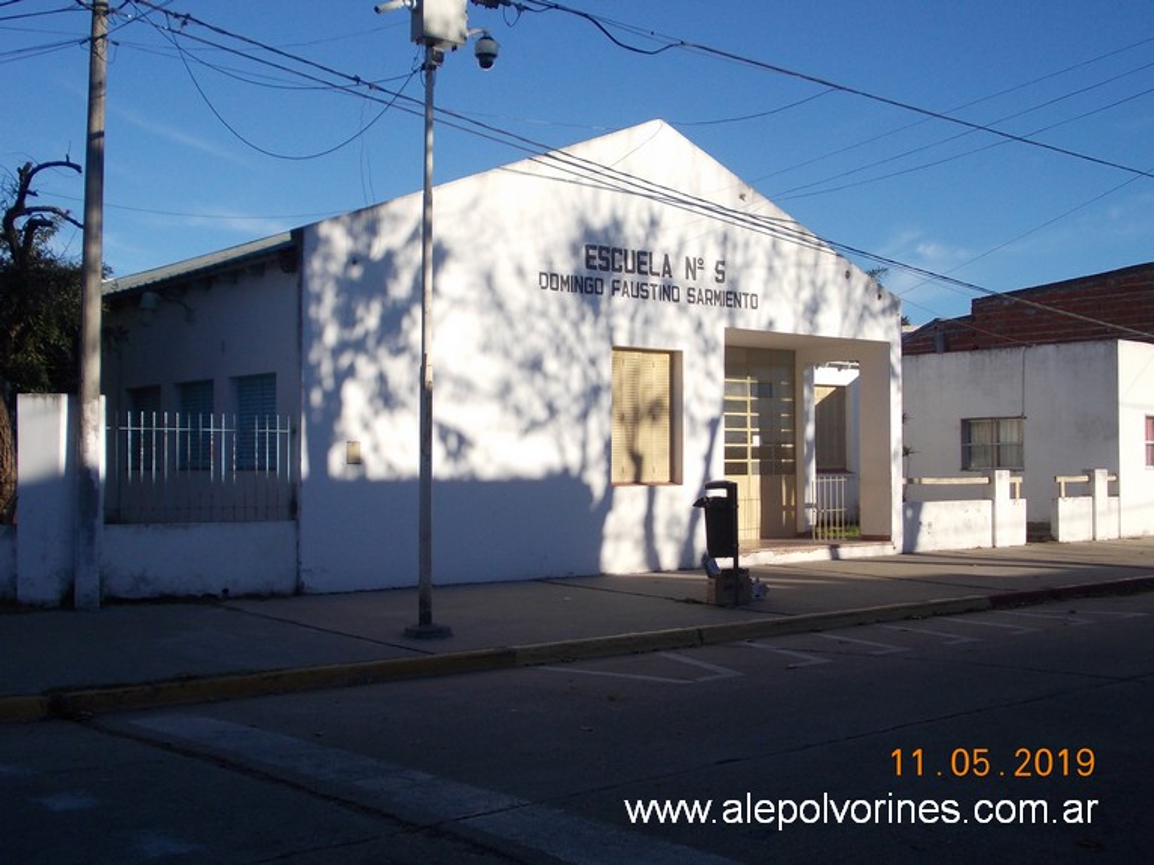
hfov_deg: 43.9
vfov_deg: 33.6
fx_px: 1433
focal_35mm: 43
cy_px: 432
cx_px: 577
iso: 80
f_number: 6.5
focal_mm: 6.1
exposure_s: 1/250
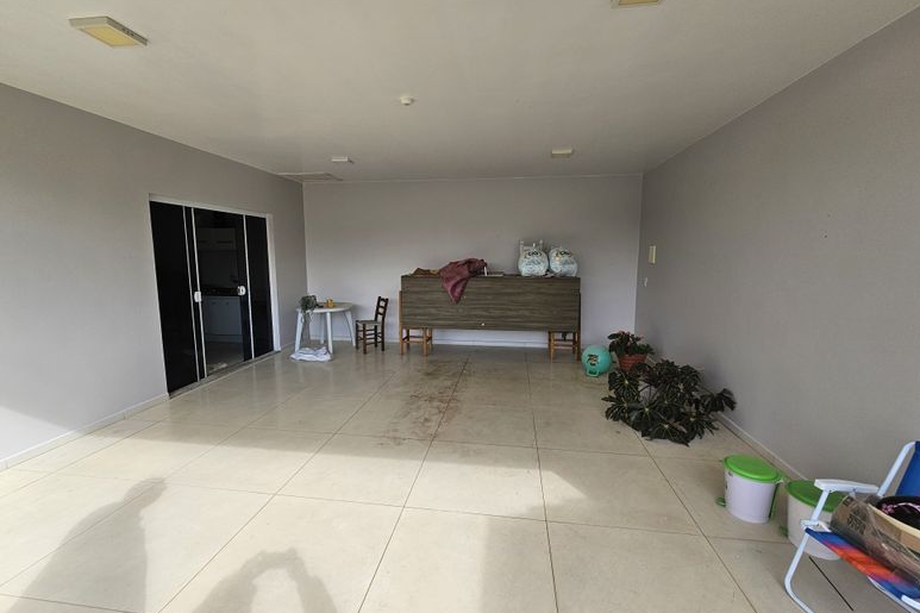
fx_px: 358
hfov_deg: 104.3
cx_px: 457
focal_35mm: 14
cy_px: 301
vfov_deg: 81.2
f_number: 2.2
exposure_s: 1/1000
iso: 50
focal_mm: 2.2
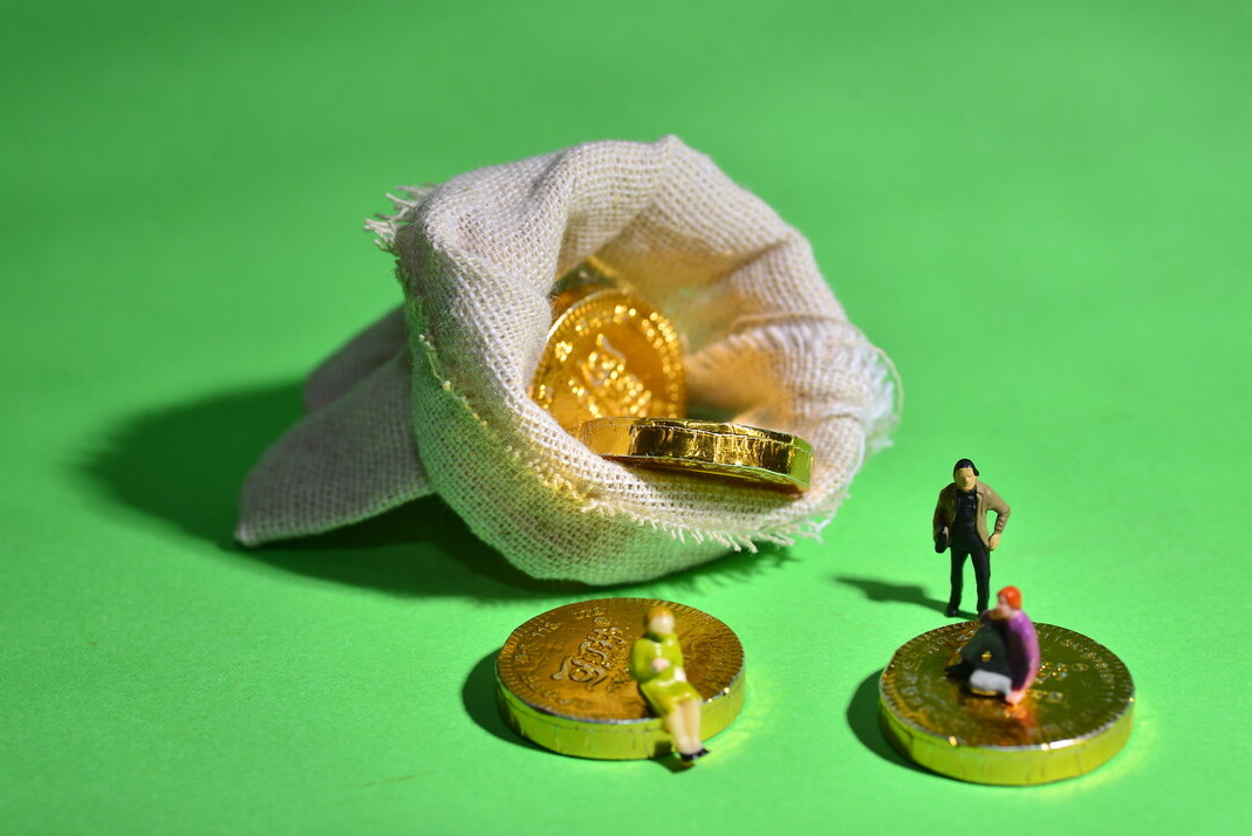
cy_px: 407
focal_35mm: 101
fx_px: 3514
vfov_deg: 13.6
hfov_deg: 20.2
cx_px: 661
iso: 100
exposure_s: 1/160
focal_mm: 90
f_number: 10
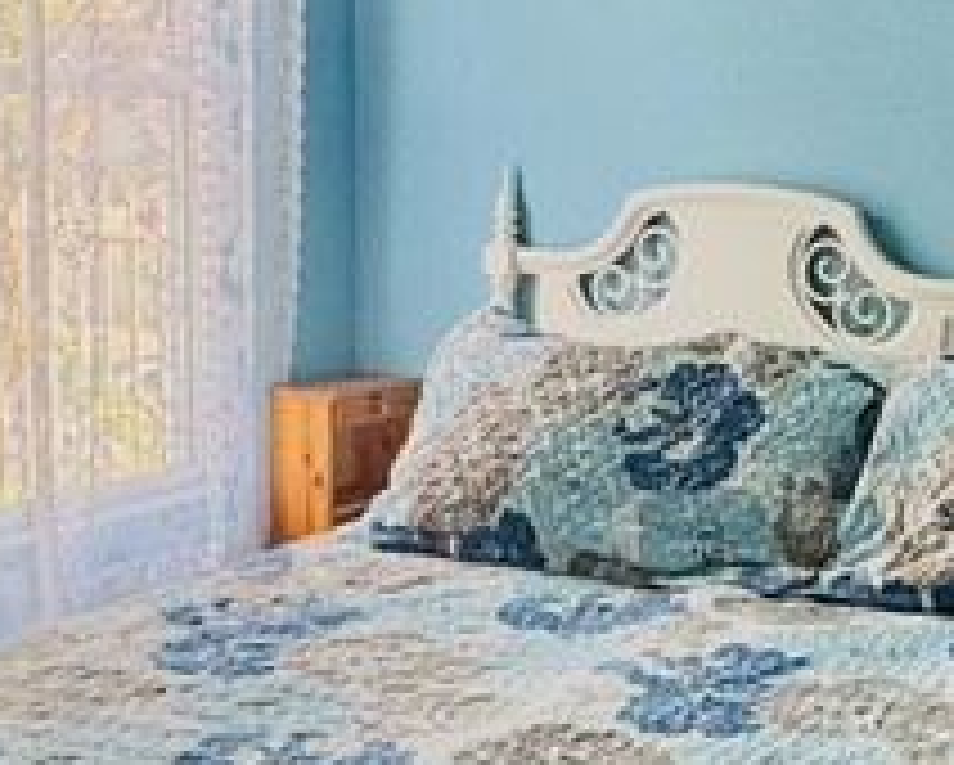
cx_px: 886
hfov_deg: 27.5
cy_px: 382
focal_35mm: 66
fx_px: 1865
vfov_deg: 23.2
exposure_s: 1/120
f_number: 2.2
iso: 80
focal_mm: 2.22
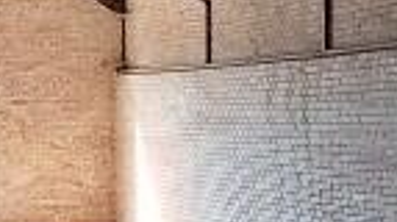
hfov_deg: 11.5
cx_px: -194
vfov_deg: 6.7
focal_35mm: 180
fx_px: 1892
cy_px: 33
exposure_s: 1/120
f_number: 1.8
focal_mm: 5.54
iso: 64
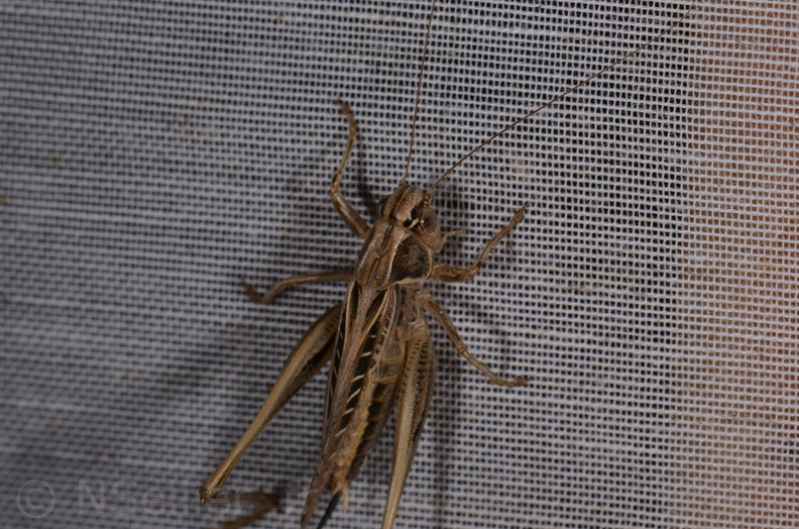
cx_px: 400
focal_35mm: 128
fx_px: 2823
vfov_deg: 10.7
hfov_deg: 16.1
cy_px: 264
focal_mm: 85
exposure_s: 1/60
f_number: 25
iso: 100
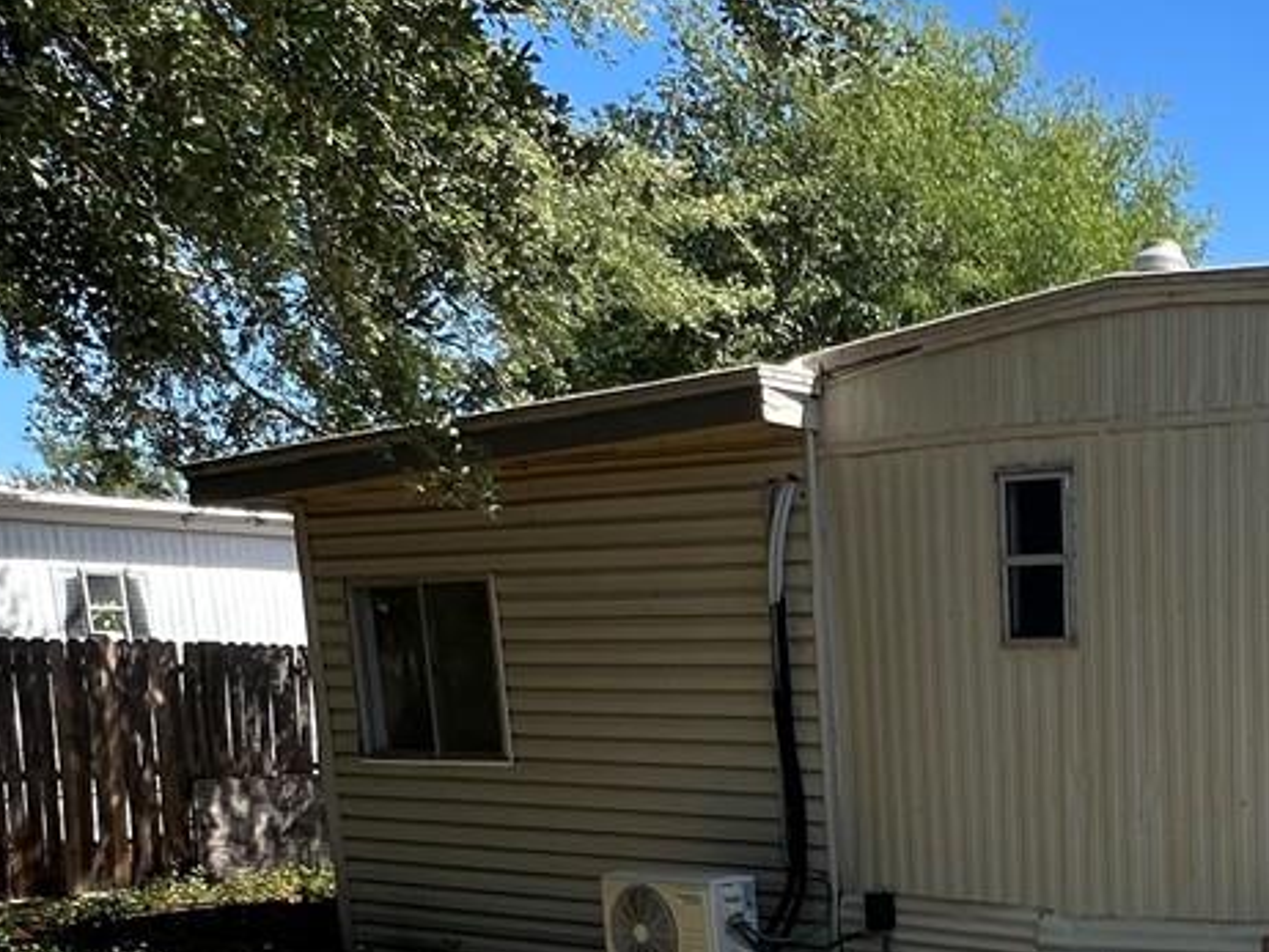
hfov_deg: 36.3
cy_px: 1081
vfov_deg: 28.8
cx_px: 1362
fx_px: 1651
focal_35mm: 45
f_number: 1.8
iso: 32
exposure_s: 1/633
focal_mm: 1.57
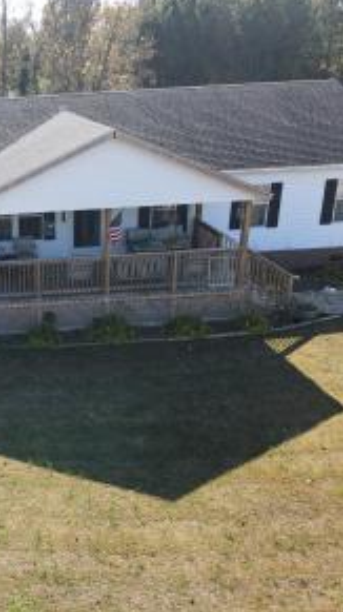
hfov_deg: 30.2
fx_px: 584
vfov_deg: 55.3
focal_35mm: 36
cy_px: 305
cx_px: -8
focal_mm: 4.5
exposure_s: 1/200
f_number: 2.8
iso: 100
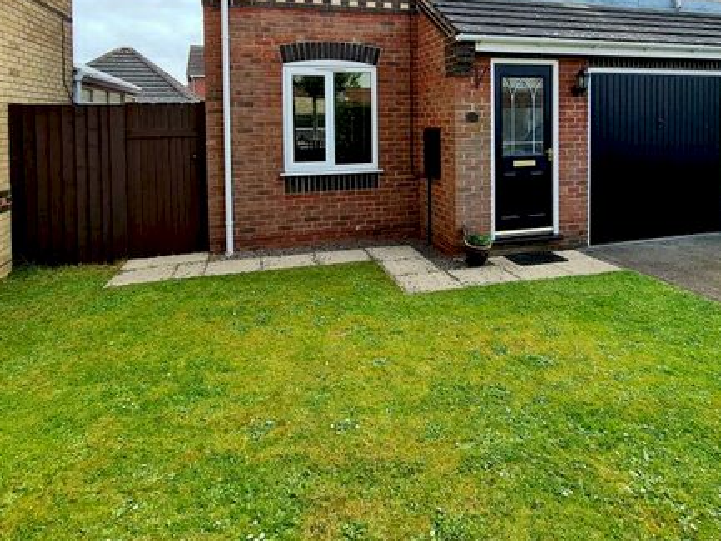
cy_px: 126
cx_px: 396
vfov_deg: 59.5
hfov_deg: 78.8
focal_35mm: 21
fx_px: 438
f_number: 2.2
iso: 64
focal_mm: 2.2
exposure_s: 1/1667
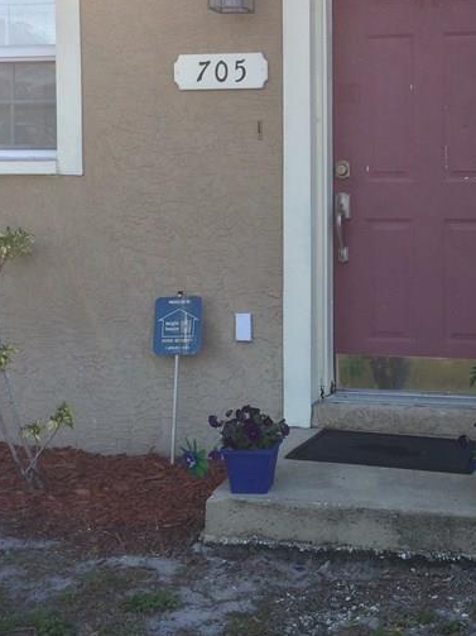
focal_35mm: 59
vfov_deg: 32.5
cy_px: 216
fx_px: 1082
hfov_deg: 24.2
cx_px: 409
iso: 32
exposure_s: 1/441
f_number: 2.2
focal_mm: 4.15
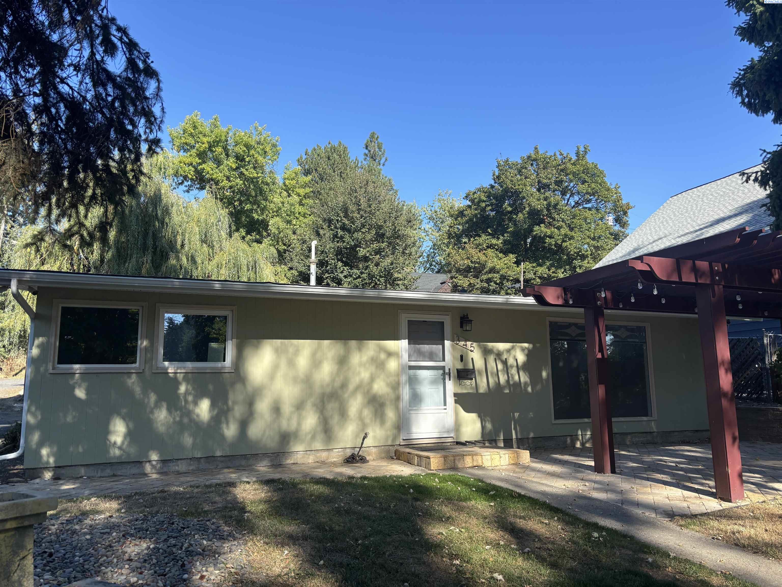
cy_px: 294
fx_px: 587
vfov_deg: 53.1
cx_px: 391
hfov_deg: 67.3
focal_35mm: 26
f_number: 1.6
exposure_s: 1/1399
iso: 50
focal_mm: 5.96
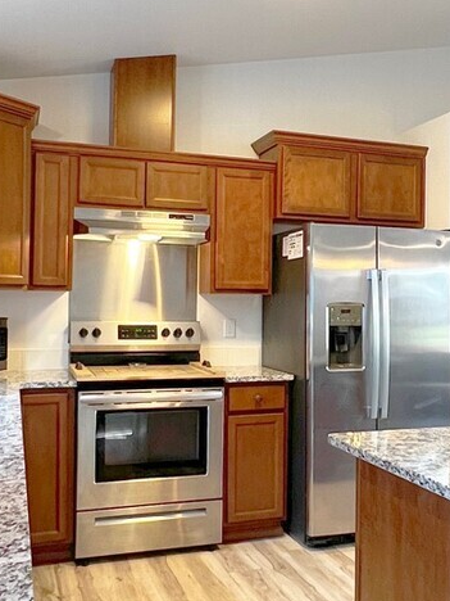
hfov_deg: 35.6
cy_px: 299
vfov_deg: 46.8
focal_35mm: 40
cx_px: 305
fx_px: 693
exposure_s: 1/60
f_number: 1.8
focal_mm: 1.6
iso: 250
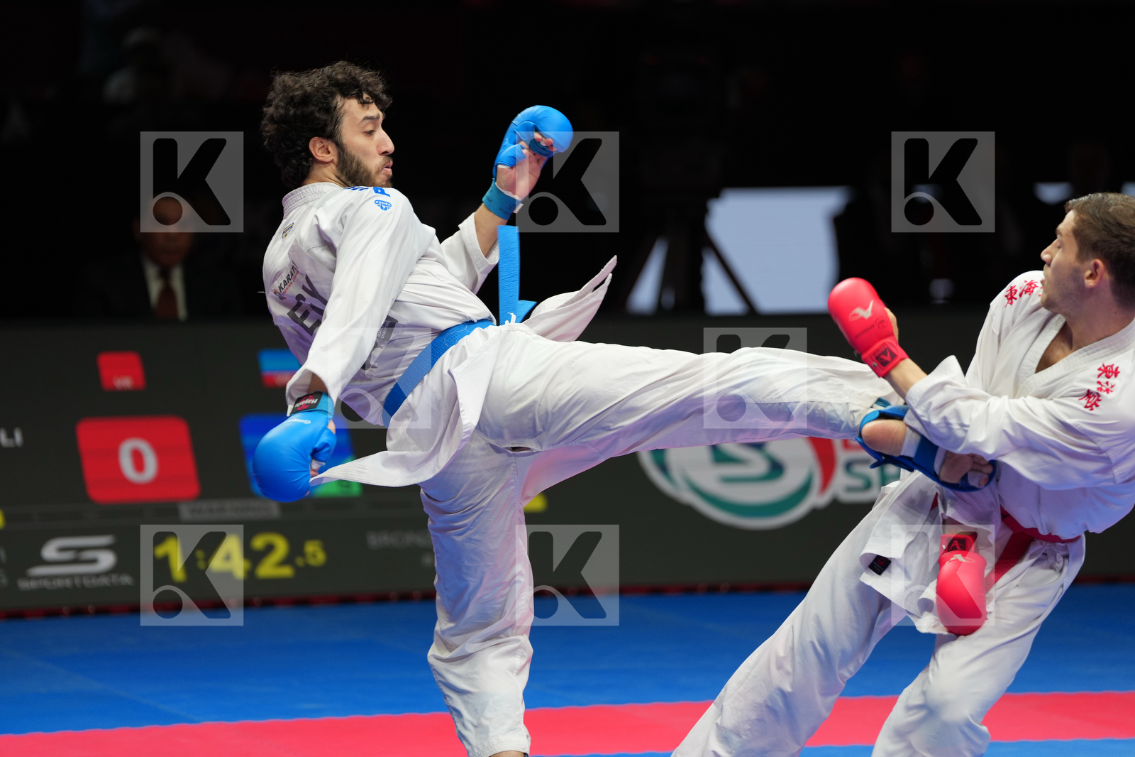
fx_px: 6209
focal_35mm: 197
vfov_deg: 7.0
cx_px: 568
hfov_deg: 10.4
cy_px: 378
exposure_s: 1/1000
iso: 500
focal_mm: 197
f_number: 2.8
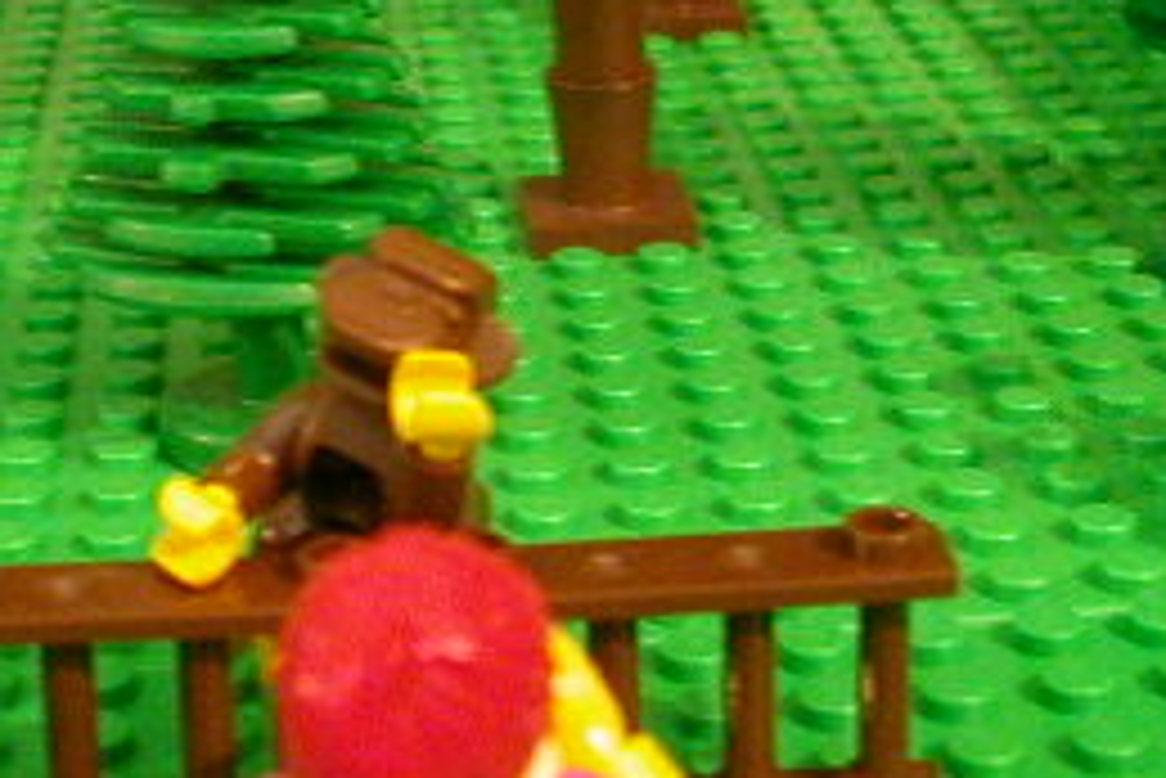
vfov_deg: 13.9
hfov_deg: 21.1
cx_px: 207
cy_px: -184
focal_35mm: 95
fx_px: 3079
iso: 400
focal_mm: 5.6
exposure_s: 1/24.7
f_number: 2.7
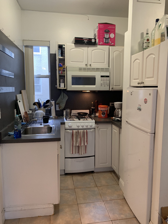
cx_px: 84
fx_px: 168
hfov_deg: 53.1
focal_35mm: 26
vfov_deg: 67.3
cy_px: 112
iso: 200
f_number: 1.8
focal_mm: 4.25
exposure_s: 1/60
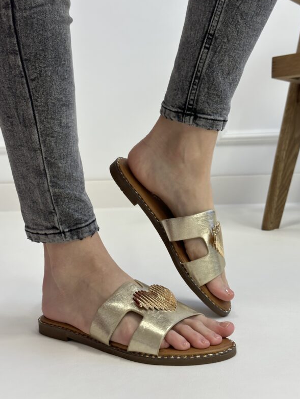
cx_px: 153
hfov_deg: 29.7
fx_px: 566
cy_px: 197
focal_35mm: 49
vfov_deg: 38.9
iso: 125
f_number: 1.78
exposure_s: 1/100
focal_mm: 6.86
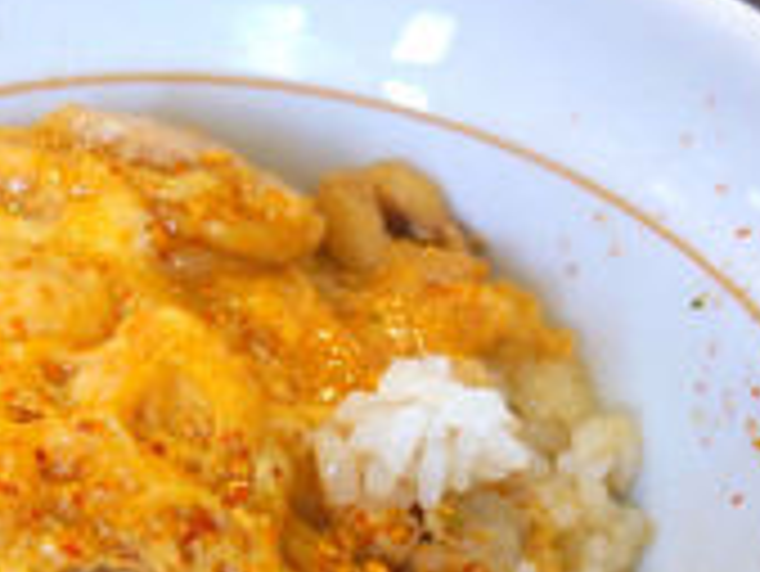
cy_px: 644
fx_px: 1560
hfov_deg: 26.8
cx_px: 139
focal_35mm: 71
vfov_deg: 19.8
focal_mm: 4.06
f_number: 1.94
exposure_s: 1/59
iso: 50
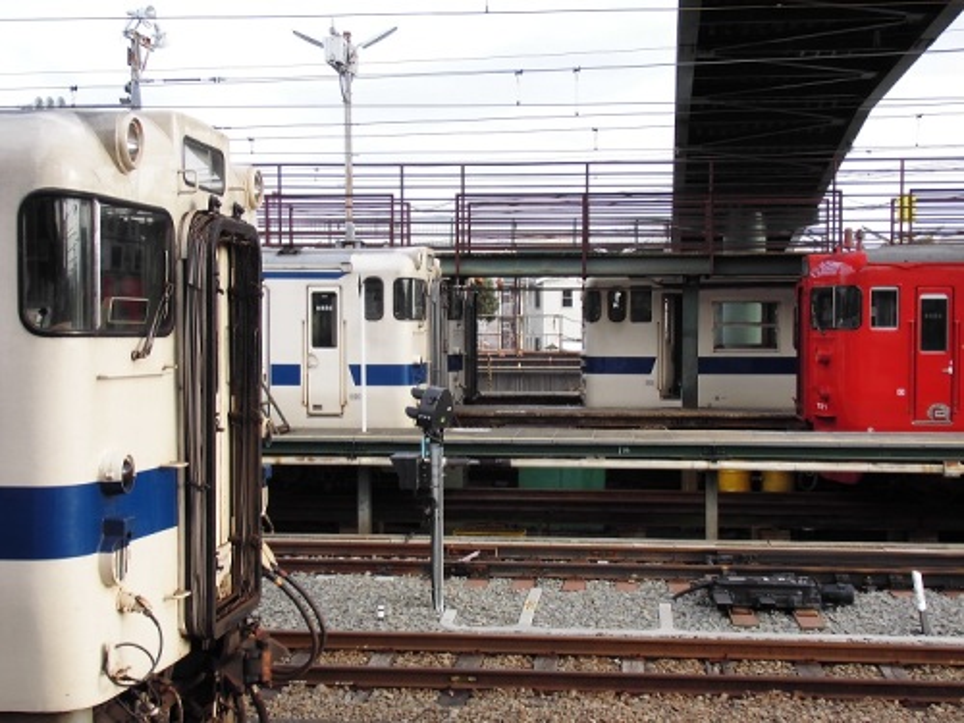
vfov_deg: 32.2
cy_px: 362
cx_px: 482
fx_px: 1253
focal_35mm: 45
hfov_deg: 42.1
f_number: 3.8
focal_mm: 8.03
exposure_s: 1/125
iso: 64
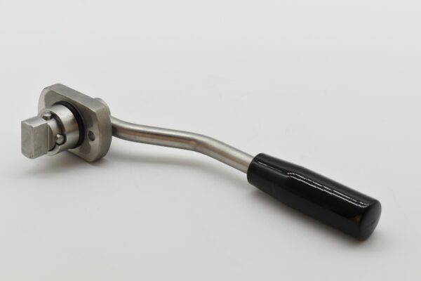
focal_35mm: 72
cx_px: 210
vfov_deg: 18.9
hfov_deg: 28.1
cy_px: 140
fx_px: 842
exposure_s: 1/1600
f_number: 8
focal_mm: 48
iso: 1600
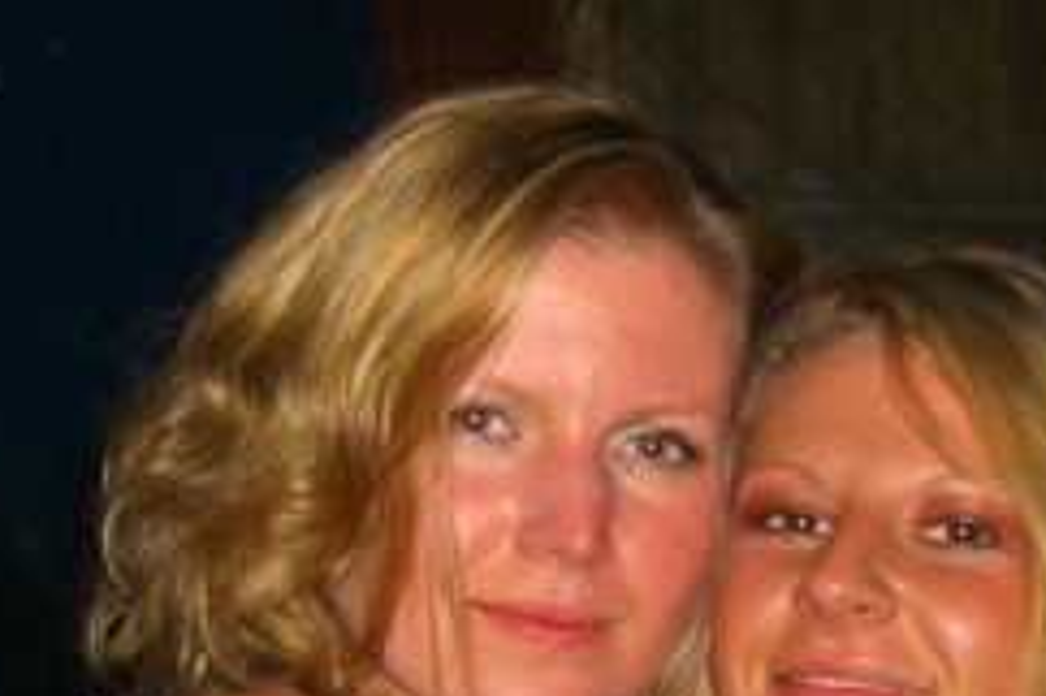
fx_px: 2845
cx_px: 886
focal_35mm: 98
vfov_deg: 13.7
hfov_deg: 20.5
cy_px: 726
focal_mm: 7.9
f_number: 2.8
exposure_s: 1/60
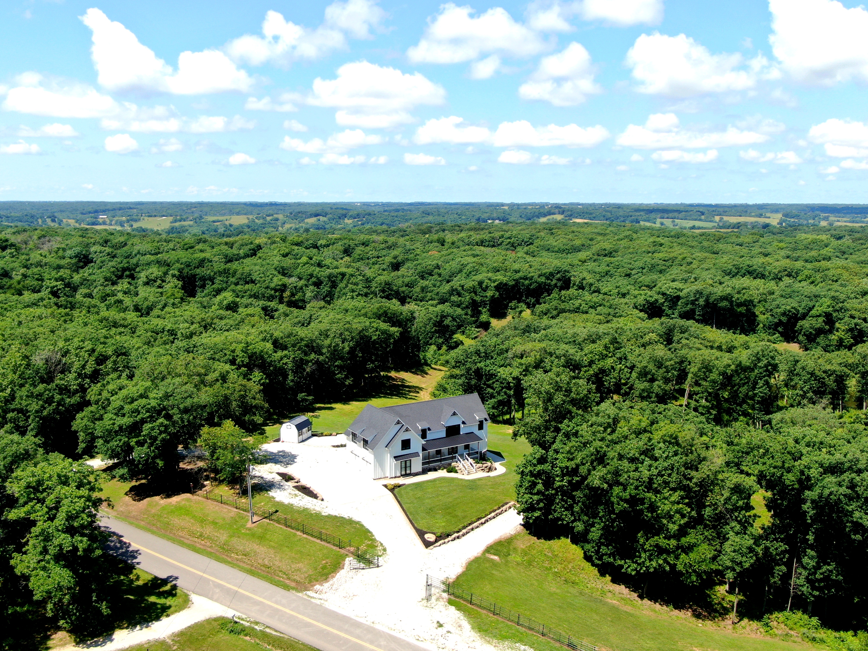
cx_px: 434
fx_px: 827
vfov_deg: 42.9
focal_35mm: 33
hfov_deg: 55.4
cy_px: 326
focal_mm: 5.57
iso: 100
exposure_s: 1/667
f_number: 3.2
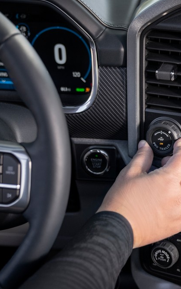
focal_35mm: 73
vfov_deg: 28.2
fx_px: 576
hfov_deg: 17.2
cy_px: 145
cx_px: 201
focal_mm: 40
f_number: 2.8
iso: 400
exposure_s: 1/500
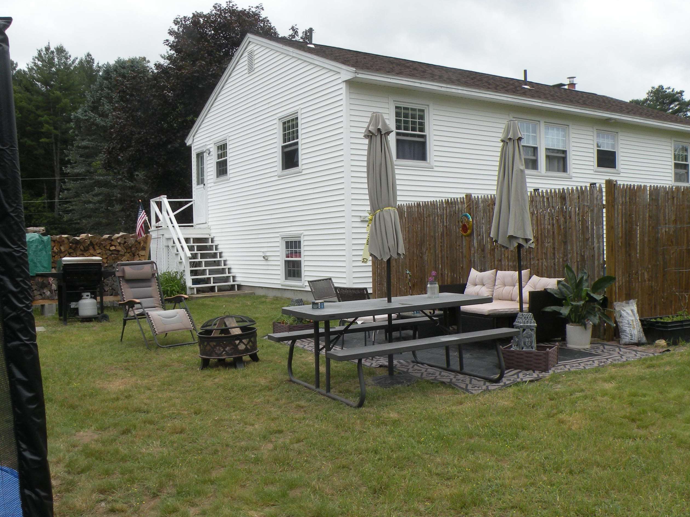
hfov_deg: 55.3
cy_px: 287
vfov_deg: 42.9
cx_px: 351
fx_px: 658
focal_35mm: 33
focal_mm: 4.7
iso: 64
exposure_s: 1/232
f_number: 6.3
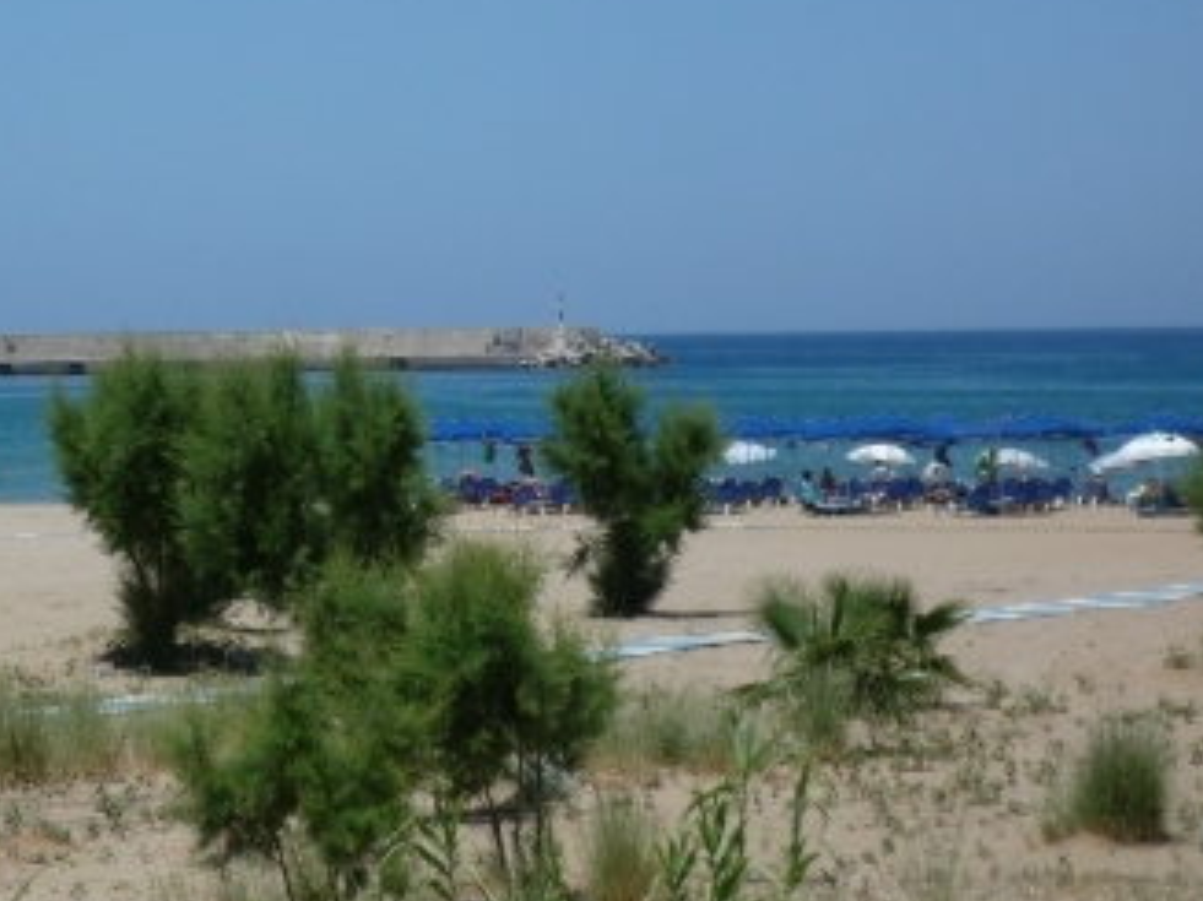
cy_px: 243
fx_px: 5489
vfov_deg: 9.4
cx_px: 349
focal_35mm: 158
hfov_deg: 12.5
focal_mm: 15.2
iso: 100
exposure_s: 1/800
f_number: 5.5
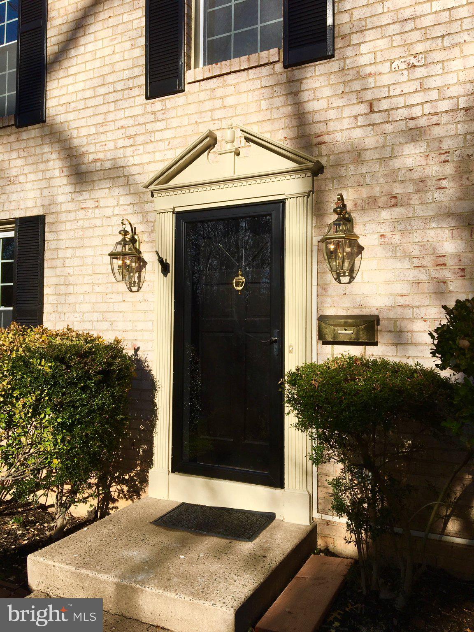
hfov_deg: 48.2
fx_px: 529
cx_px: 237
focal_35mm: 29
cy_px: 316
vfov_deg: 61.7
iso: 25
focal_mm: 4.15
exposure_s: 1/1923
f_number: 2.2
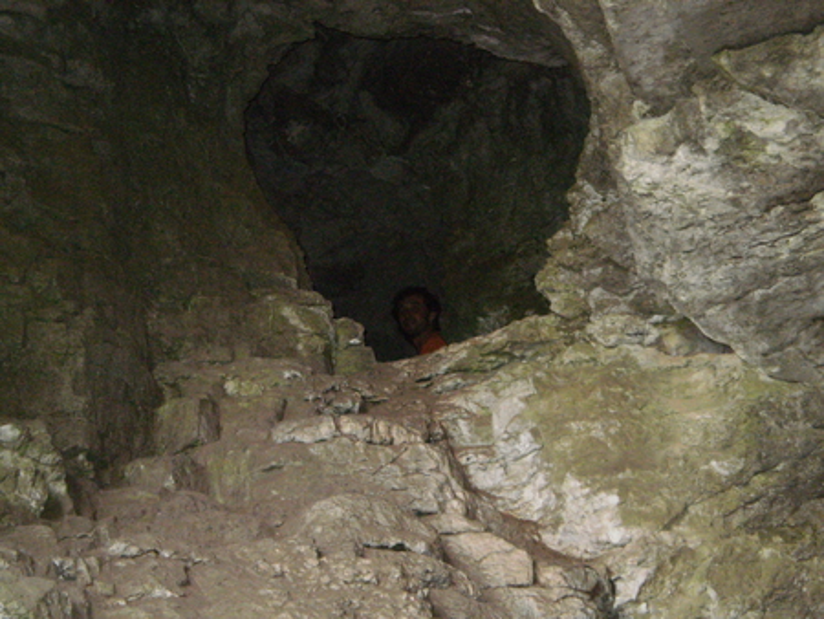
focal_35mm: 82
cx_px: 412
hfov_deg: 23.8
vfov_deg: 18.0
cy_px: 310
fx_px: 1953
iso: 640
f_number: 5.1
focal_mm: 14.3
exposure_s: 1/50
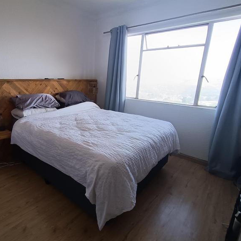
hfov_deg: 70.9
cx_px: 90
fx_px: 165
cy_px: 118
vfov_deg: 72.1
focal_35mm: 21
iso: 161
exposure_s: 1/100
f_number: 2.2
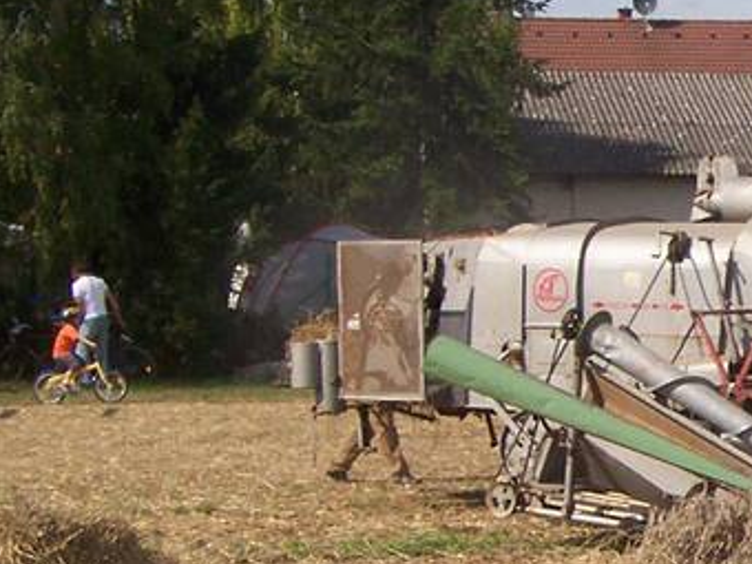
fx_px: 2607
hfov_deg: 15.5
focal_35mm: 120
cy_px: 334
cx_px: 1006
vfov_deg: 12.3
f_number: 5.1
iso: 80
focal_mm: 5.6
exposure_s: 1/616
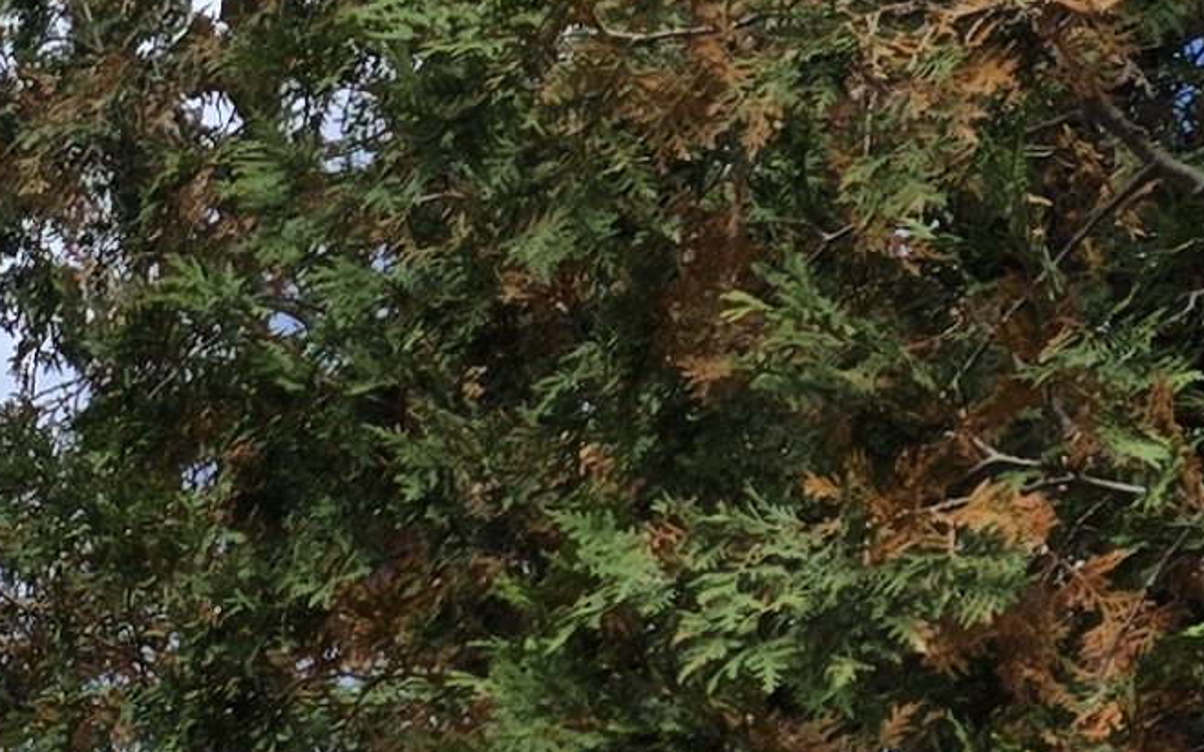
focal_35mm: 148
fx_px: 4857
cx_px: -1341
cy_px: 1792
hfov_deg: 12.2
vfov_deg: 8.2
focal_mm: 5.4
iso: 25
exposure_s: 1/1654
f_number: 1.8
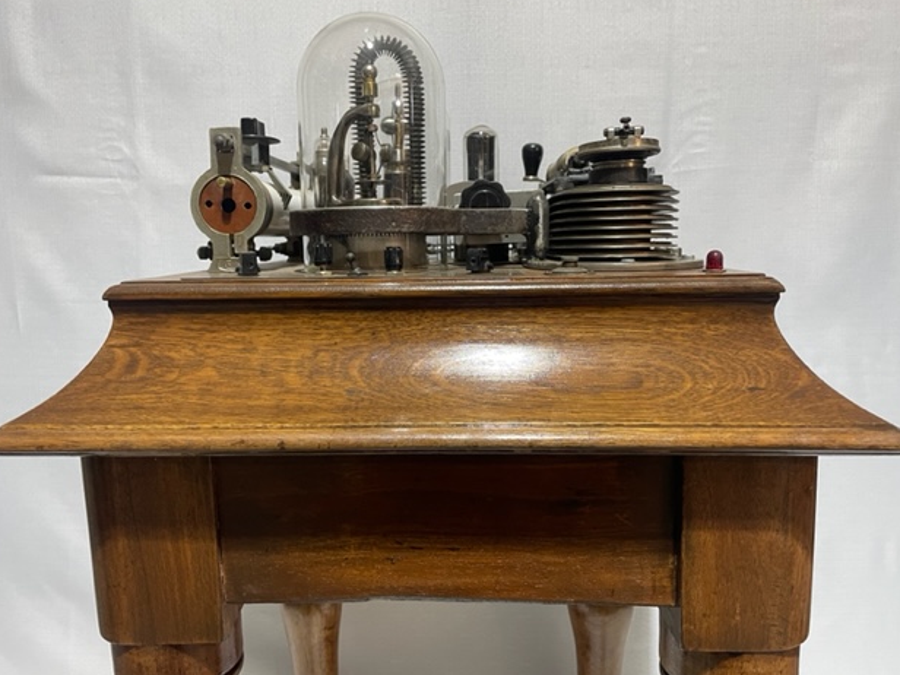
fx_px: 702
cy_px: 329
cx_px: 437
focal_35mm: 27
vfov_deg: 51.3
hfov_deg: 65.3
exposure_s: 1/50
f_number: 1.6
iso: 200
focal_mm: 4.2
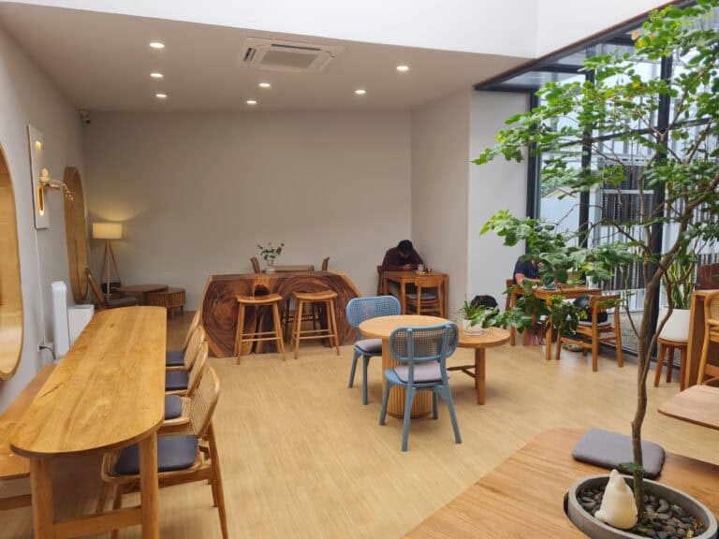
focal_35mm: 26
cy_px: 270
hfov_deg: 67.3
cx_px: 360
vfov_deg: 53.1
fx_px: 540
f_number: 1.8
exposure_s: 1/265
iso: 50
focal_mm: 5.4
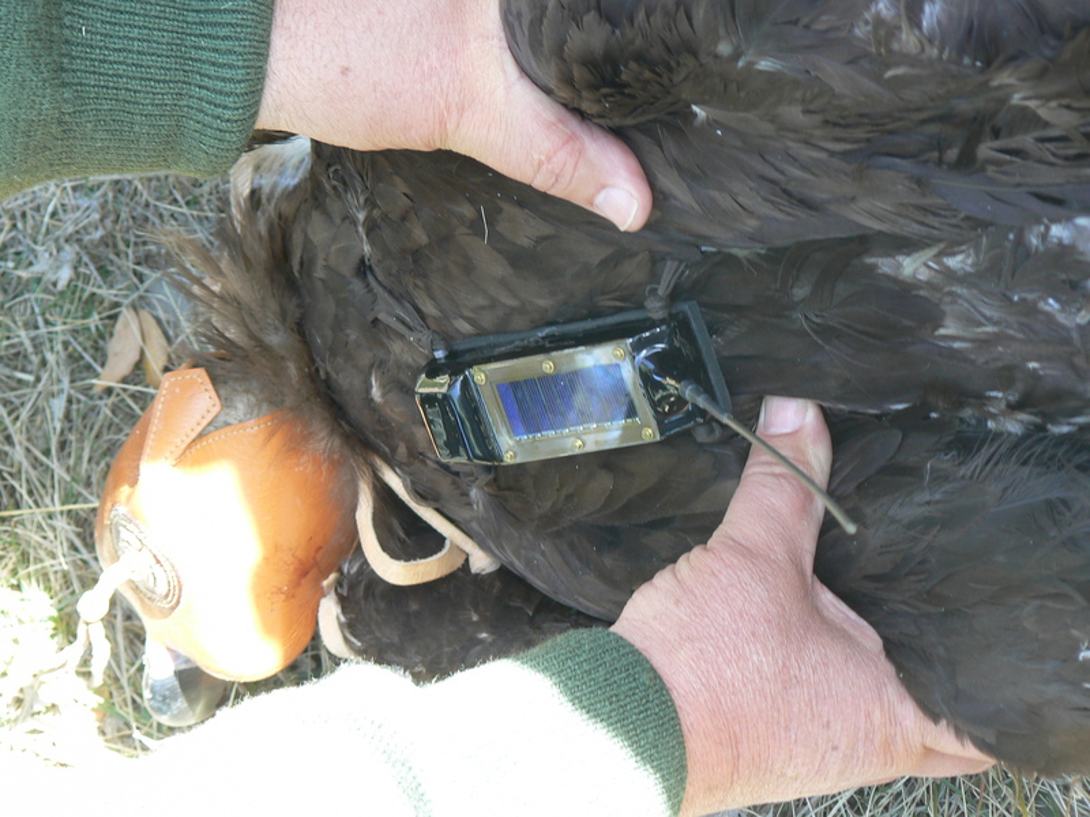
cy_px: 408
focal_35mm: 124
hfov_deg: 15.9
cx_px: 545
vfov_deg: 12.0
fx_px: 3905
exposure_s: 1/40
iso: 80
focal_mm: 20.7
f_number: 3.2
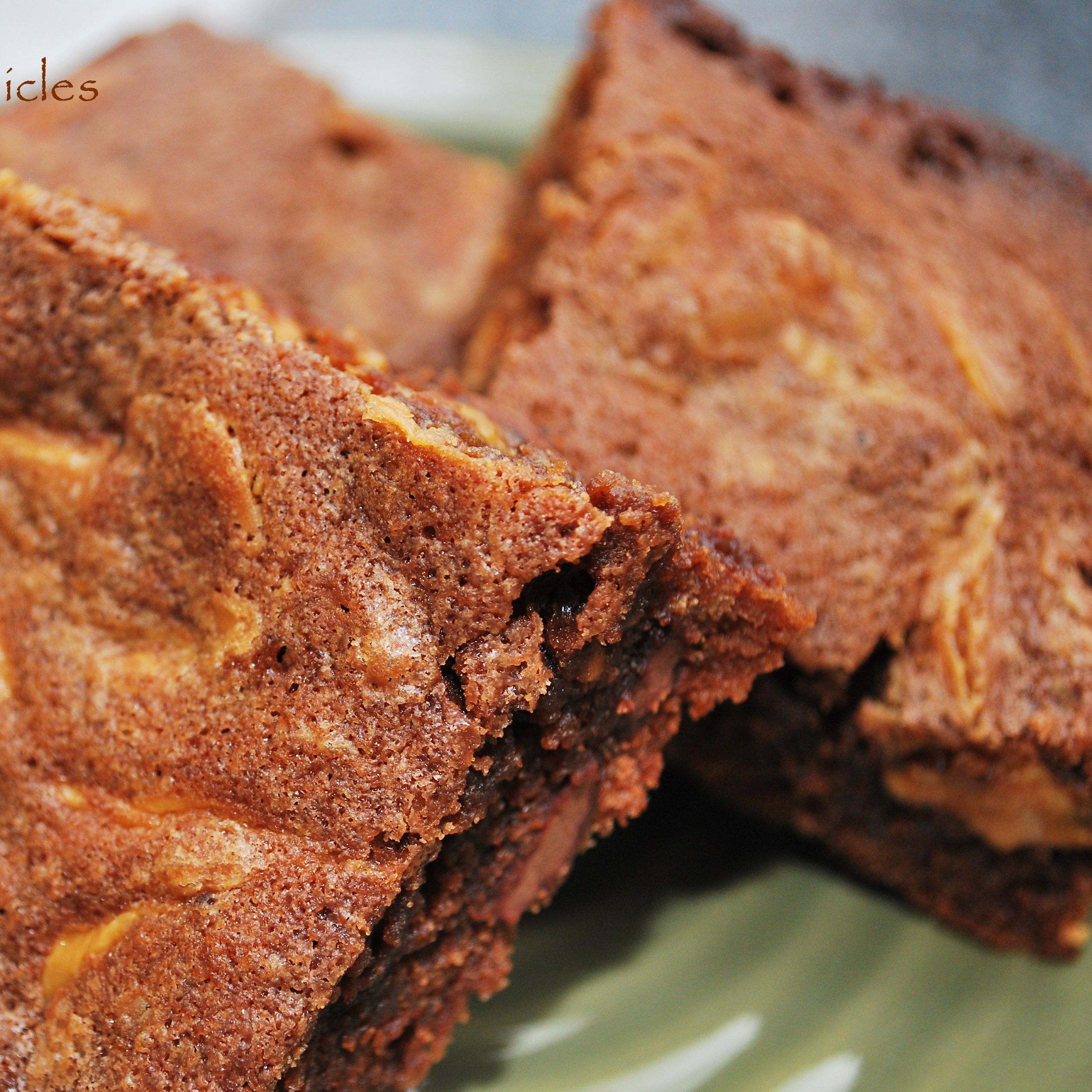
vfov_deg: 25.0
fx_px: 2463
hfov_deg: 24.8
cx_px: 296
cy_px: 546
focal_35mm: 69
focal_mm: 36
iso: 400
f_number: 5.6
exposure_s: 1/60
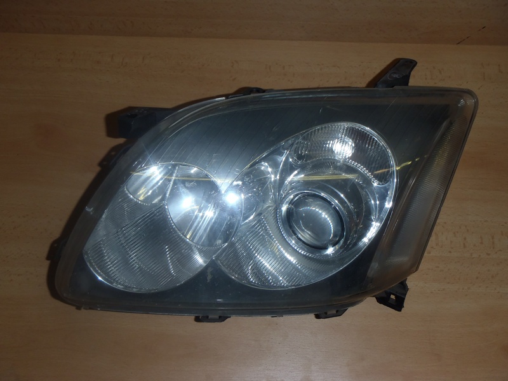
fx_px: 558
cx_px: 254
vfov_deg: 37.7
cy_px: 190
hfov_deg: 49.0
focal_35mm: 38
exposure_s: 1/40
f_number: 4.6
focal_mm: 6.83
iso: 100
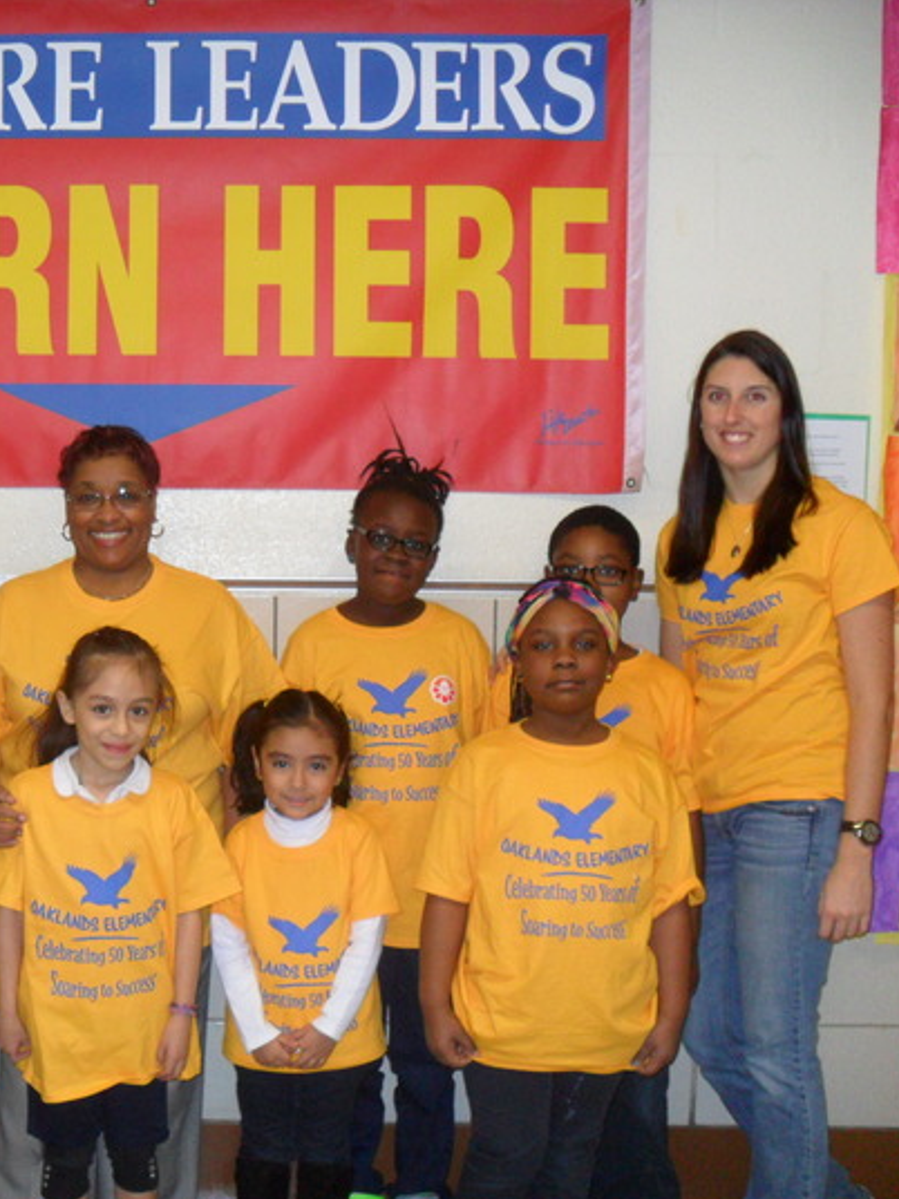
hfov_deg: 29.8
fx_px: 1627
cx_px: 121
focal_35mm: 47
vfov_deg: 40.4
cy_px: 602
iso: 200
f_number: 3
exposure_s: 1/45
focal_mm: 6.3
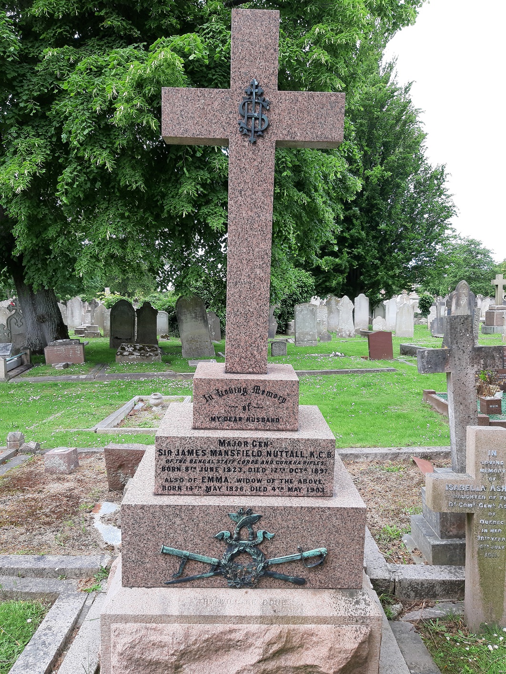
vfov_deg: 65.3
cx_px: 253
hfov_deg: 51.4
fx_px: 526
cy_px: 337
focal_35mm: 27
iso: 40
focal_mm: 3.93
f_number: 1.7
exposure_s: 1/254
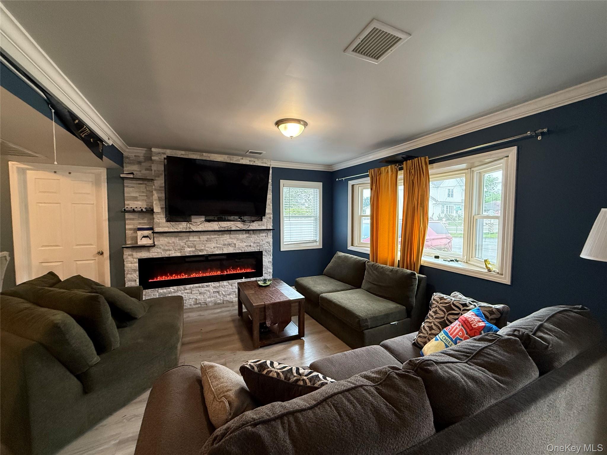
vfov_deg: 85.7
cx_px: 304
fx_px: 245
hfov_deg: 102.1
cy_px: 228
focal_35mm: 14
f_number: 2.2
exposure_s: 1/120
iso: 500
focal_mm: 2.22
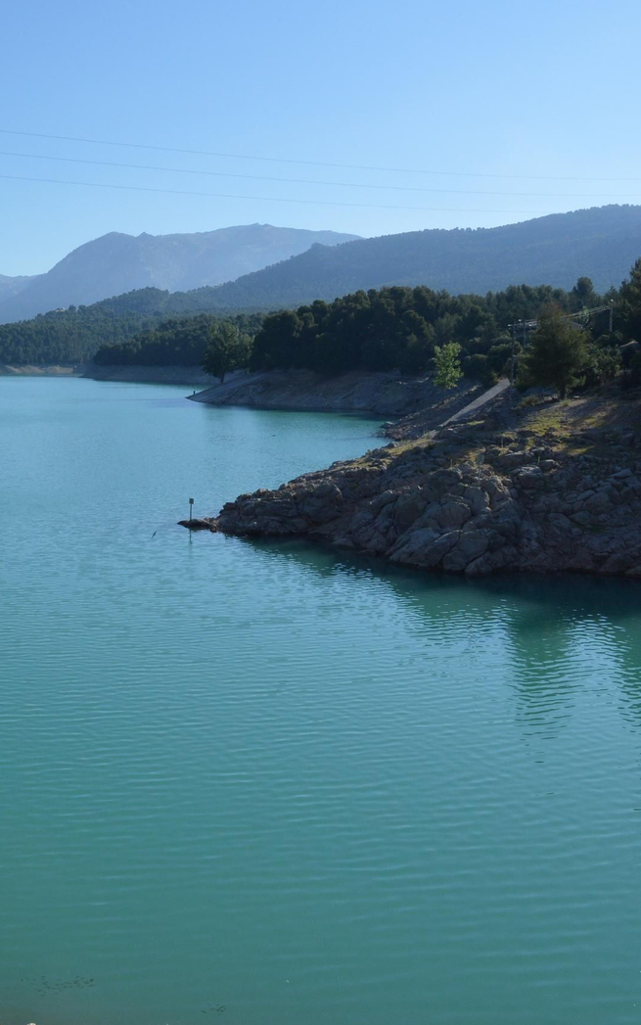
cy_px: 510
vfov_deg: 47.2
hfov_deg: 28.6
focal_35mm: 42
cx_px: -4
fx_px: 1173
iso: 400
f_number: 13
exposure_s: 1/640
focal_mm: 18
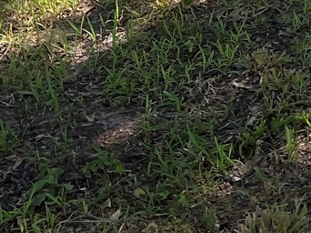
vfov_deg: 8.7
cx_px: 668
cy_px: -412
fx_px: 1311
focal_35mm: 146
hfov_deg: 11.8
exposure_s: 1/567
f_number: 1.5
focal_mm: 5.7
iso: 50
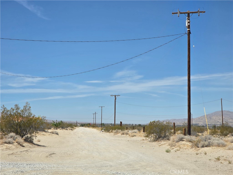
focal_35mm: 69
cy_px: 88
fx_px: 464
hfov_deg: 28.2
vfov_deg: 21.3
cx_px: 116
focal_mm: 7.9
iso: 50
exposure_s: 1/2686
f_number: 2.4
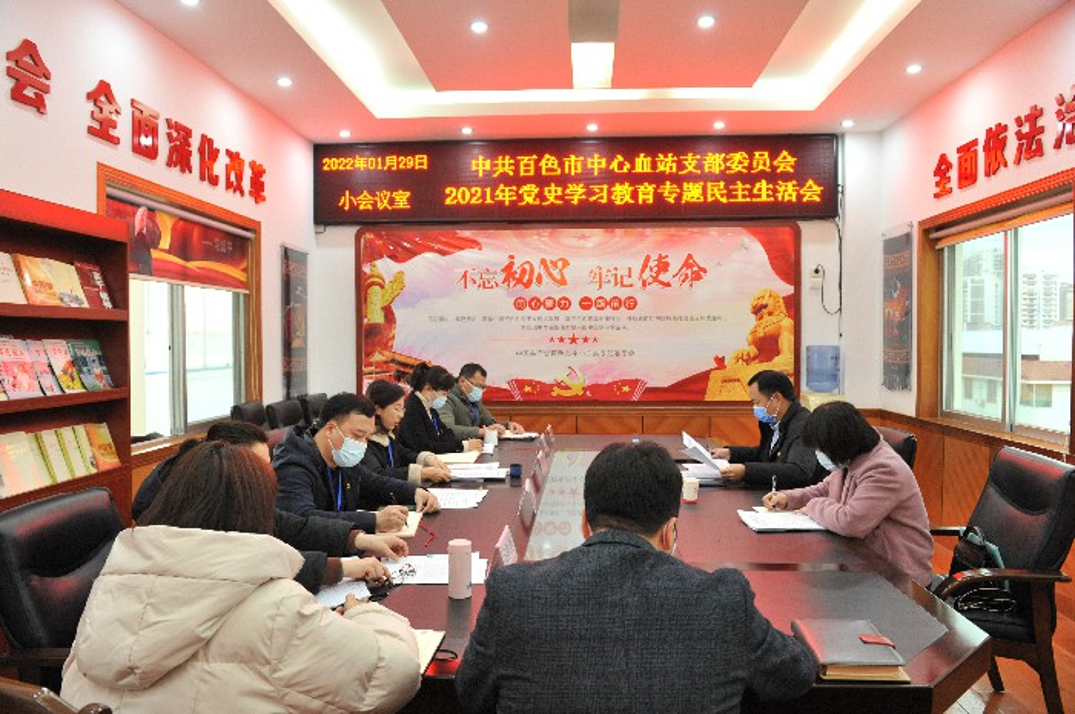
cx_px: 538
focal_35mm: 24
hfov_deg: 73.8
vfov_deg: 53.0
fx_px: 716
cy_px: 357
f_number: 5
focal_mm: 24
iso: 3200
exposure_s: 1/160
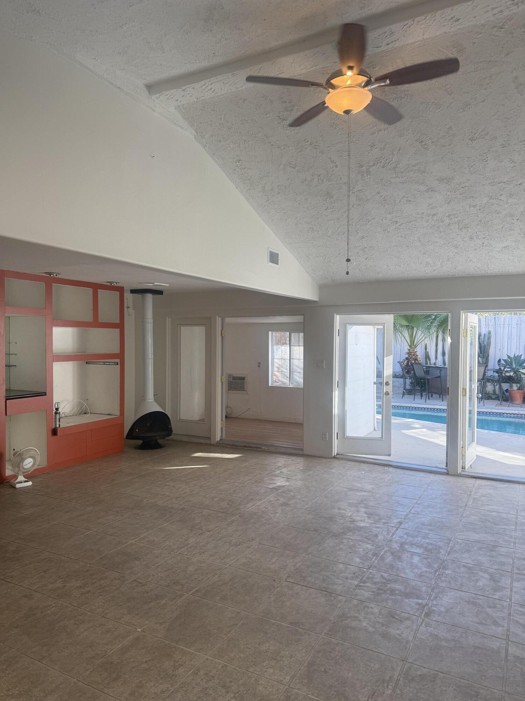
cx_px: 262
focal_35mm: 24
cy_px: 350
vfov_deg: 71.6
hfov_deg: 56.8
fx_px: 485
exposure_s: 1/302
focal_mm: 6.76
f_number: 1.78
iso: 100
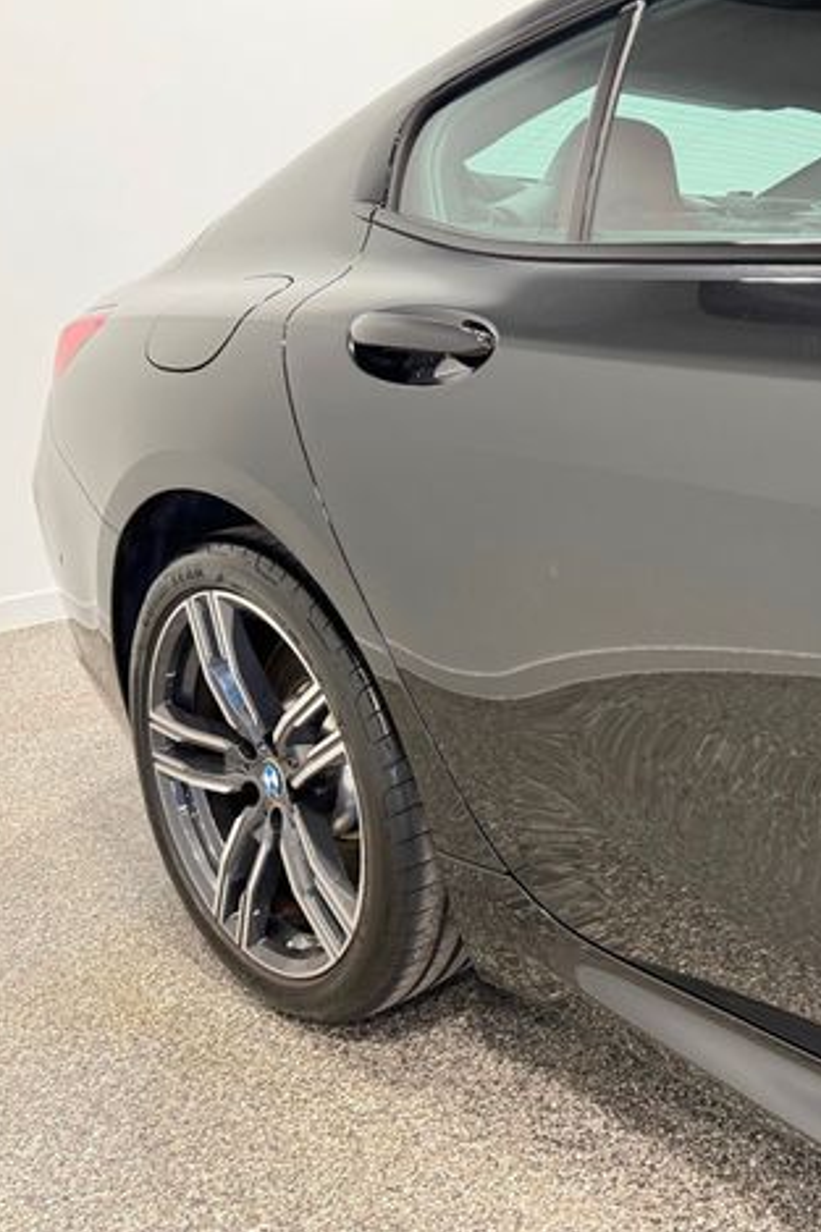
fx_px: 1164
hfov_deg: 37.1
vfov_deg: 55.8
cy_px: 608
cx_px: 685
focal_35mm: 34
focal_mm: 6.76
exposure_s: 1/141
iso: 200
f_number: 1.78
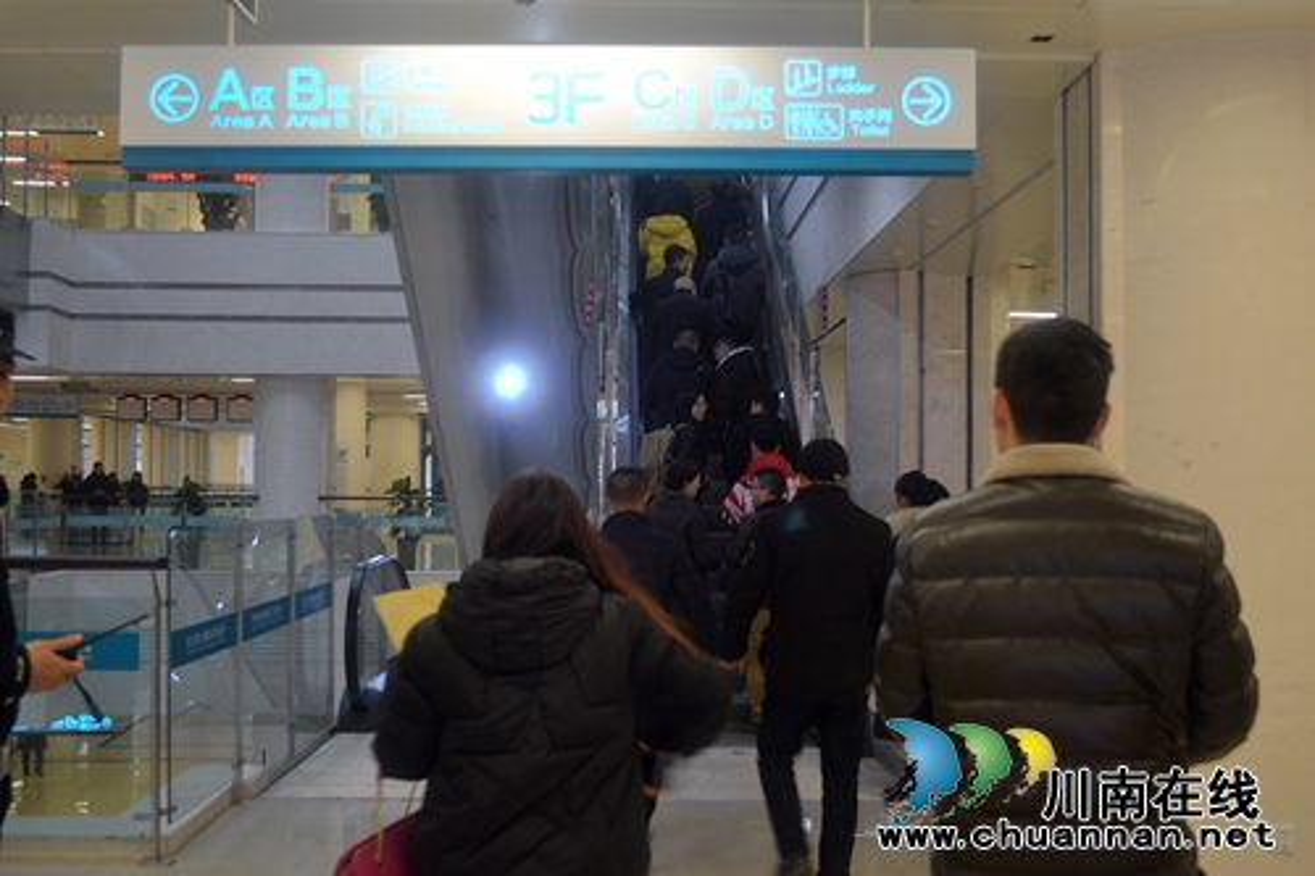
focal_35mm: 39
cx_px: 658
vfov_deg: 34.2
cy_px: 438
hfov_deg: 49.6
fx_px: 1424
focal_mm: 26
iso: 800
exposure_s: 1/25
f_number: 4.2
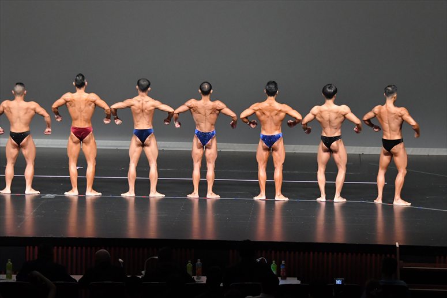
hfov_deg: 13.1
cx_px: 224
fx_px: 1948
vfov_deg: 8.7
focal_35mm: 157
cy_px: 149
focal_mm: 105
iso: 5000
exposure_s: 1/400
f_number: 5.6
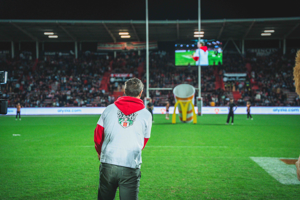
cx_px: 150
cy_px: 100
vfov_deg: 21.9
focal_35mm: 62
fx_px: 517
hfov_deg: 32.4
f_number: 2.8
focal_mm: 62
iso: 3200
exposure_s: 1/1600
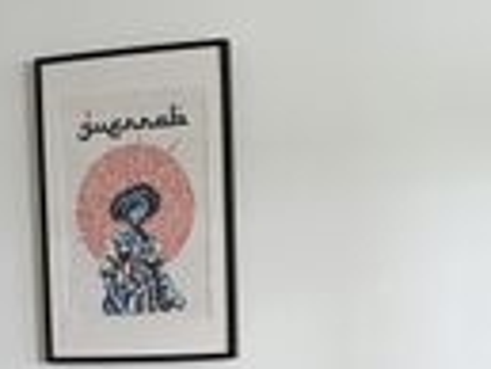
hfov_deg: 18.3
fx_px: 1519
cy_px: 483
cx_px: 179
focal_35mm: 107
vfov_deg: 13.4
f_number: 1.6
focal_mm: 6.14
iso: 250
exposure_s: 1/100
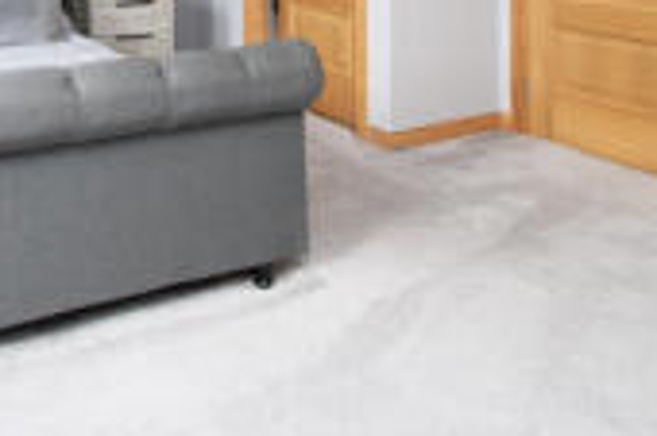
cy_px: -114
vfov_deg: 27.3
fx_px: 766
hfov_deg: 44.4
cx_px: 139
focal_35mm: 42
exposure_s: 1/15
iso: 320
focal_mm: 10
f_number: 8
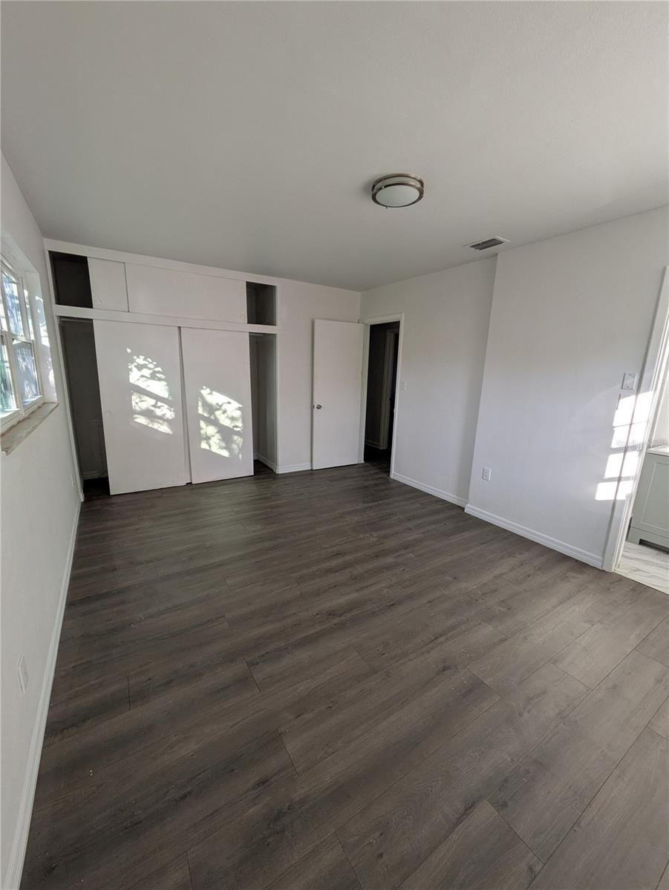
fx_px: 361
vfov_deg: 102.0
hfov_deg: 85.7
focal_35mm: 14
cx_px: 334
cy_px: 445
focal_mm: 1.83
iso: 59
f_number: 2.2
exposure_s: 1/120
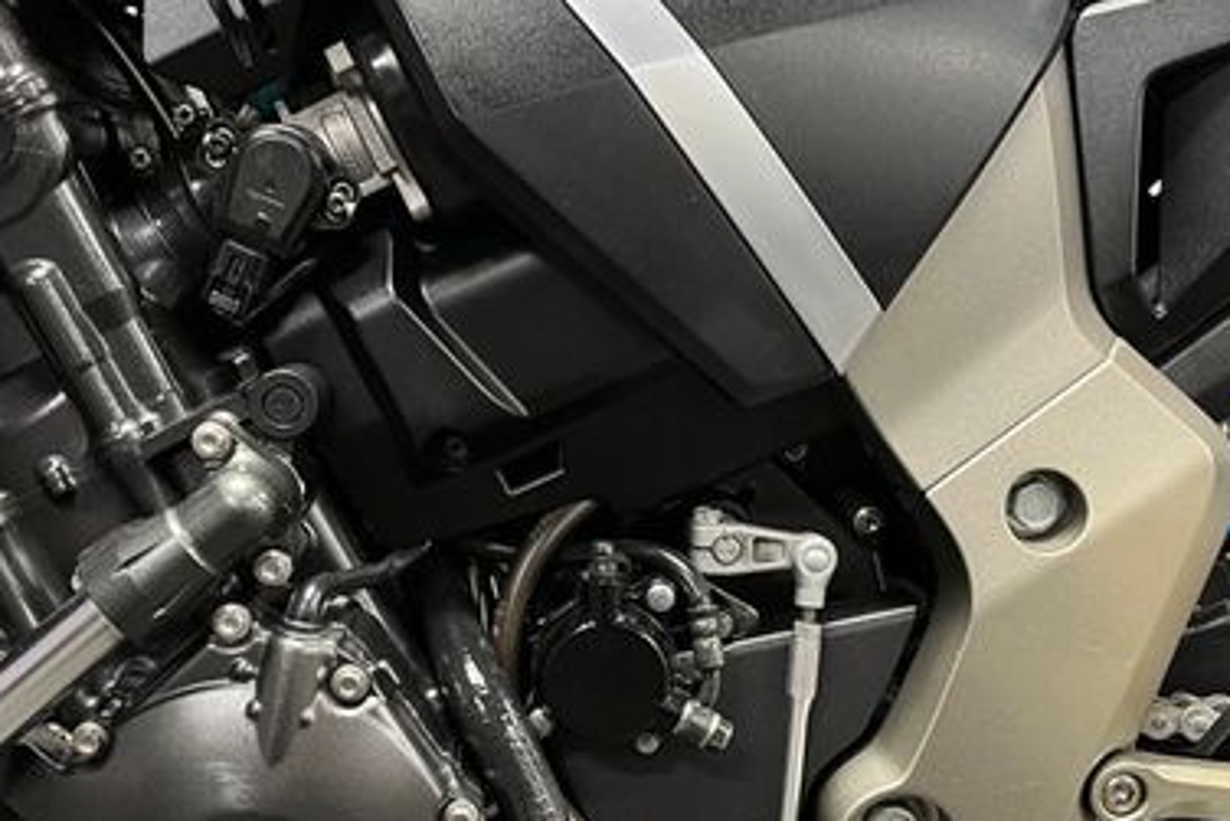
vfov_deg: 29.2
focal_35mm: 46
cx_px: 599
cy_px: 494
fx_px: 1572
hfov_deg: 42.7
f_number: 1.6
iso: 500
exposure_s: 1/33
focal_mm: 5.1
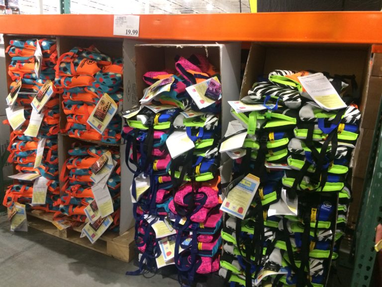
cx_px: 191
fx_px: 320
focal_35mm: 29
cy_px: 144
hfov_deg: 61.7
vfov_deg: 48.2
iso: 250
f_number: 2.2
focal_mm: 4.15
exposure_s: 1/30
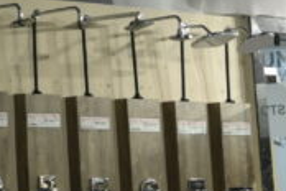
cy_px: -1
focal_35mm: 141
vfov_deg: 9.7
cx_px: -345
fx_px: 1120
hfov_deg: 12.3
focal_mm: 24
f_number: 5.6
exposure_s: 1/125
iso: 2000
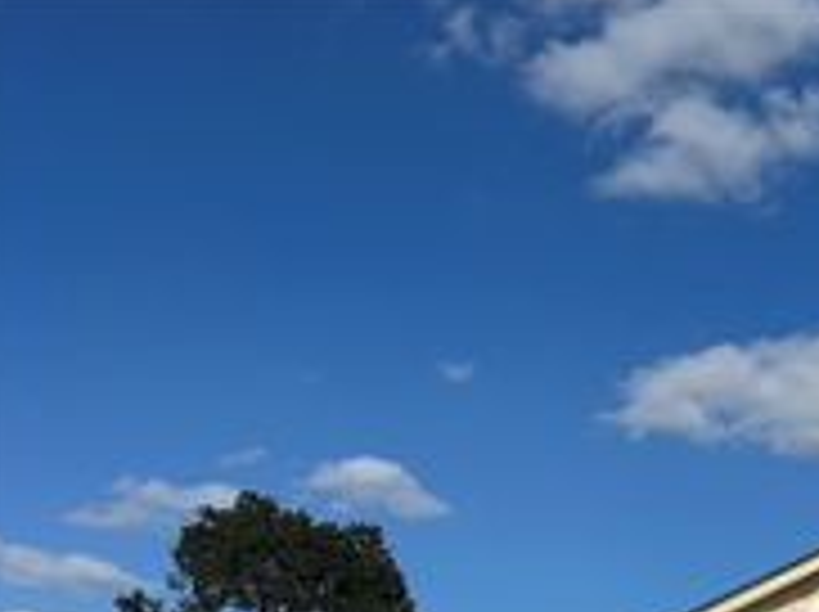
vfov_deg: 20.1
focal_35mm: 66
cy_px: 830
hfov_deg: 25.1
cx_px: 1094
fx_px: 1559
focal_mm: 6.86
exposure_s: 1/10753
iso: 80
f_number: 1.78
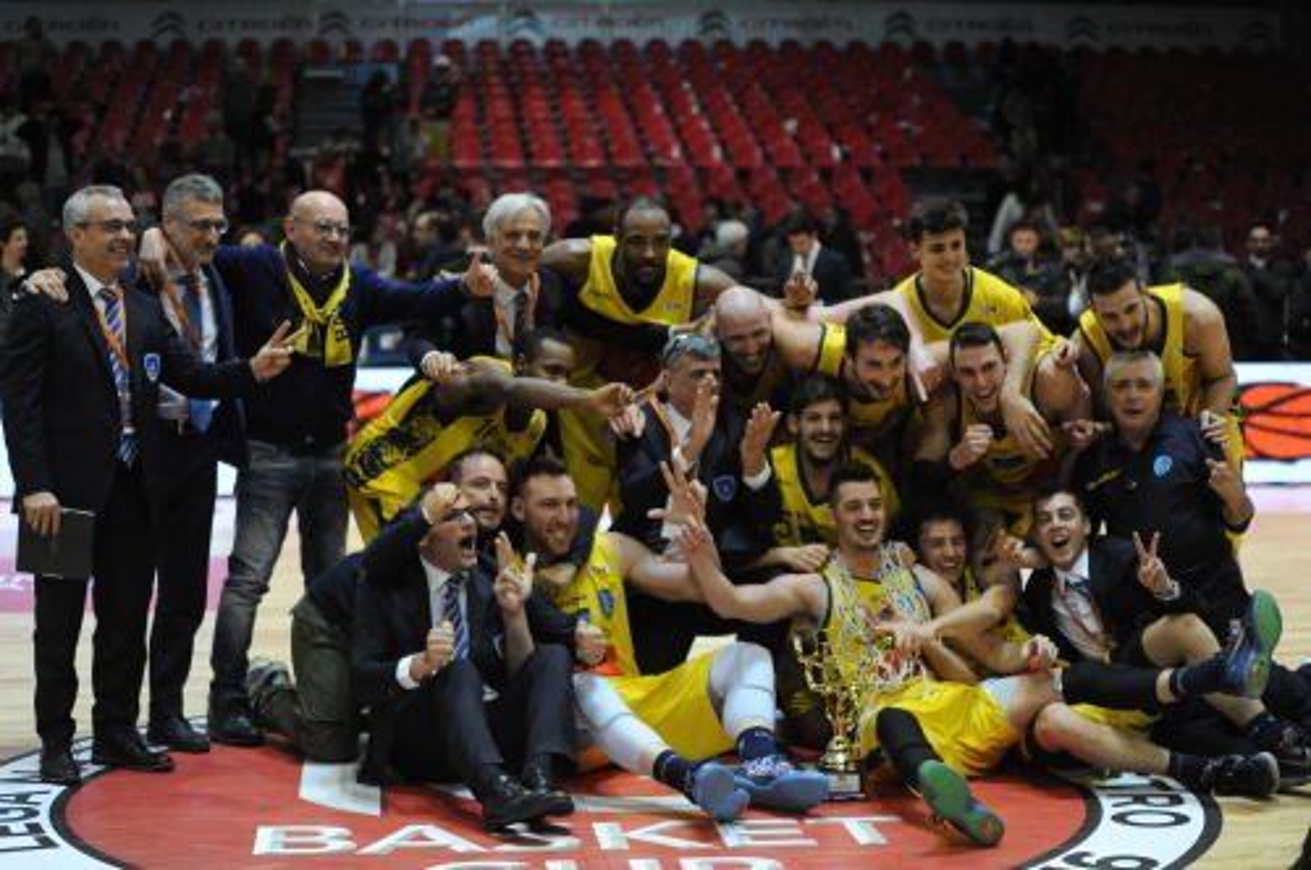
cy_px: 435
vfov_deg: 19.4
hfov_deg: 28.9
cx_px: 656
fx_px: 2546
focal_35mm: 70
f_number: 2.8
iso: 3200
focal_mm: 70
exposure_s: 1/640
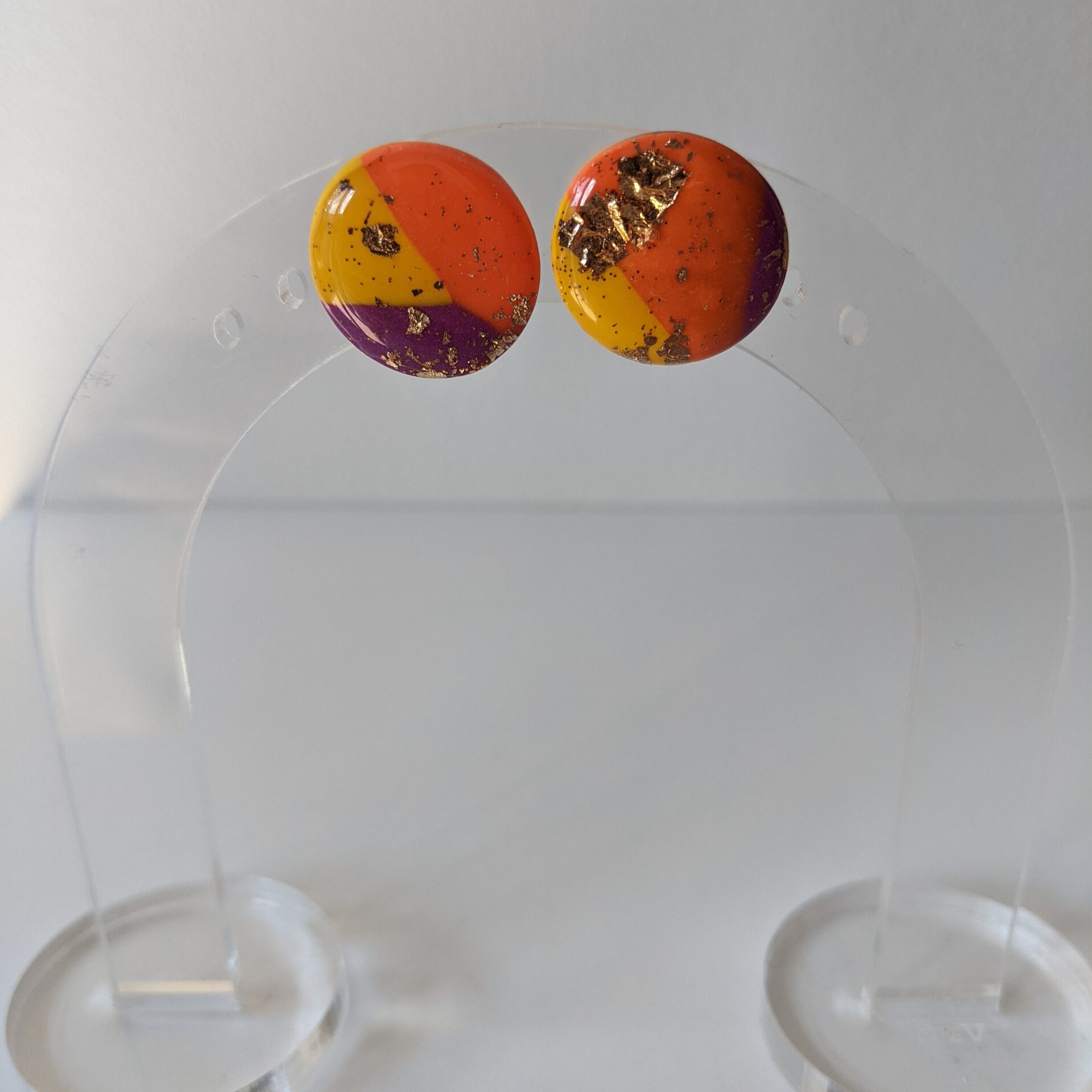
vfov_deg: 51.1
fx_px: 1142
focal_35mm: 32
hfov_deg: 51.1
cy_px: 525
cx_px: 548
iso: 57
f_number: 1.8
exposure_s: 1/215
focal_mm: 4.44
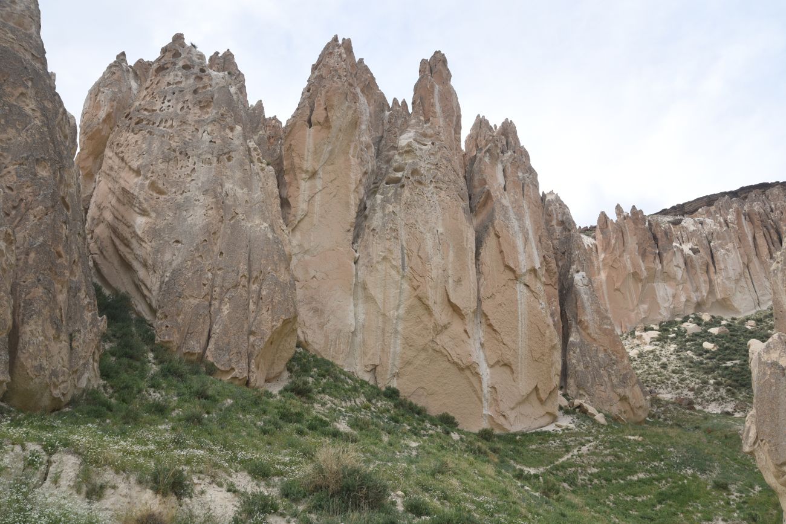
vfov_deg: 41.1
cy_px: 262
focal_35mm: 32
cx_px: 393
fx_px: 699
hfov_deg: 58.7
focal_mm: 32
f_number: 10
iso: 200
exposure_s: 1/160
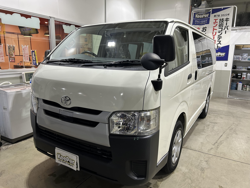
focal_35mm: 26
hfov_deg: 67.3
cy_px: 94
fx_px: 188
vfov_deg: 53.1
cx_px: 125
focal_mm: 5.7
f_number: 1.5
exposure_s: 1/120
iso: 100
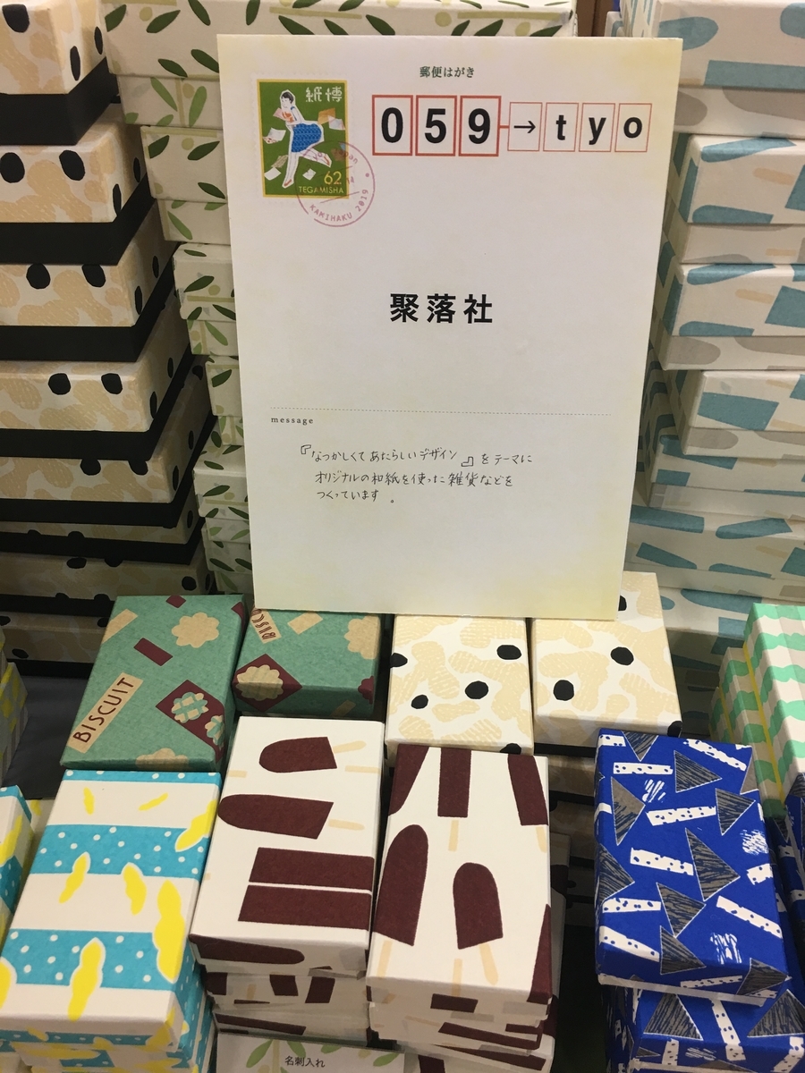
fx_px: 899
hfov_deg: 48.2
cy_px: 536
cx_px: 402
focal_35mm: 29
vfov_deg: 61.7
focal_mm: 4.15
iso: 25
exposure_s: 1/30
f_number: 2.2
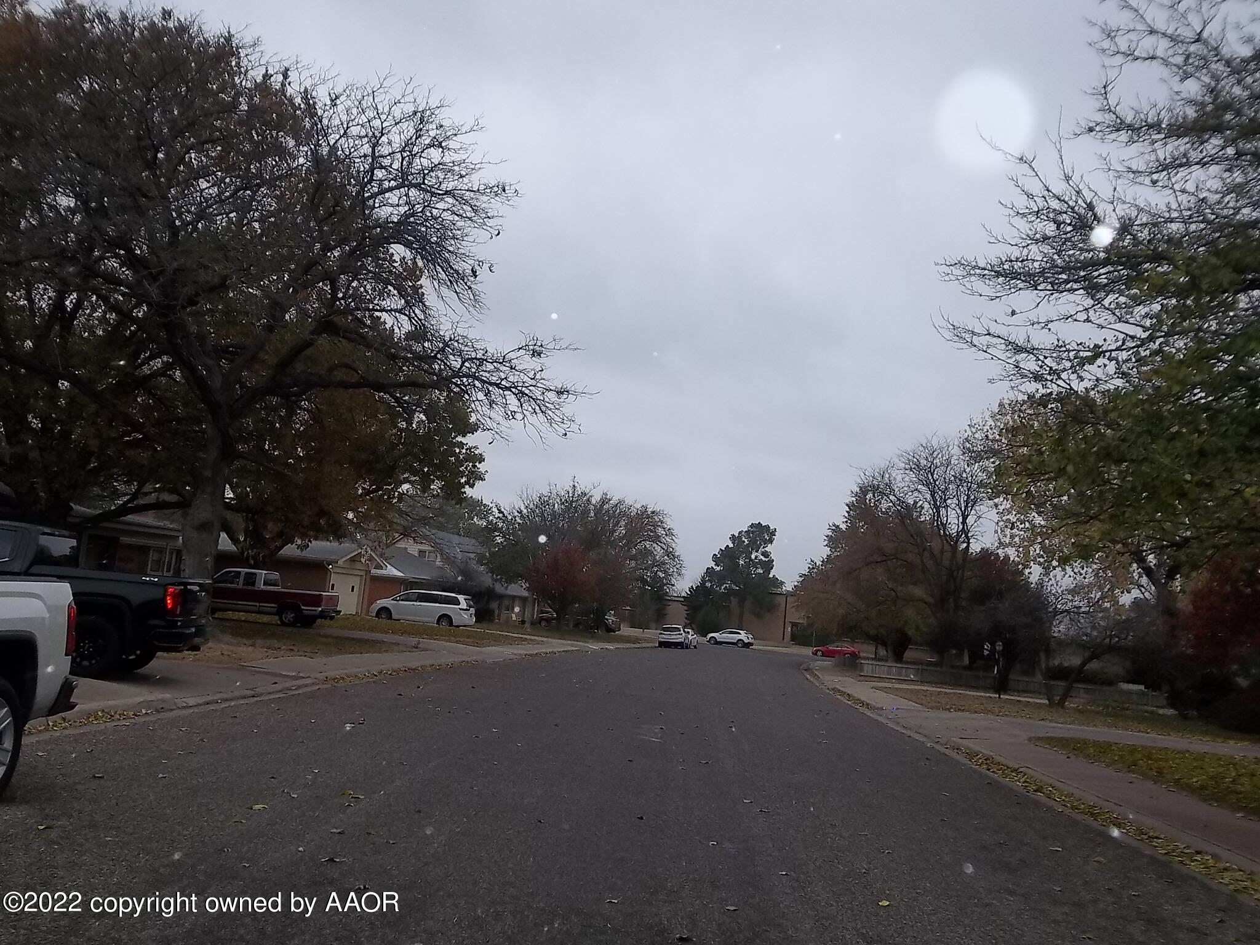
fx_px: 1165
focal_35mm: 32
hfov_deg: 56.8
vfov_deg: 44.2
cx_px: 630
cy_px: 472
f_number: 3.7
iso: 80
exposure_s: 1/400
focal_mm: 5.7
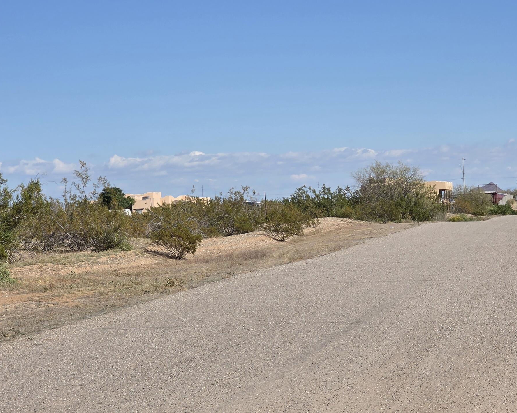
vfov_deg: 13.6
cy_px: 291
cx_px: 283
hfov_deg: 17.0
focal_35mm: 113
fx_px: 1729
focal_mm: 7.9
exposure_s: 1/3446
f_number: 2.4
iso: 50
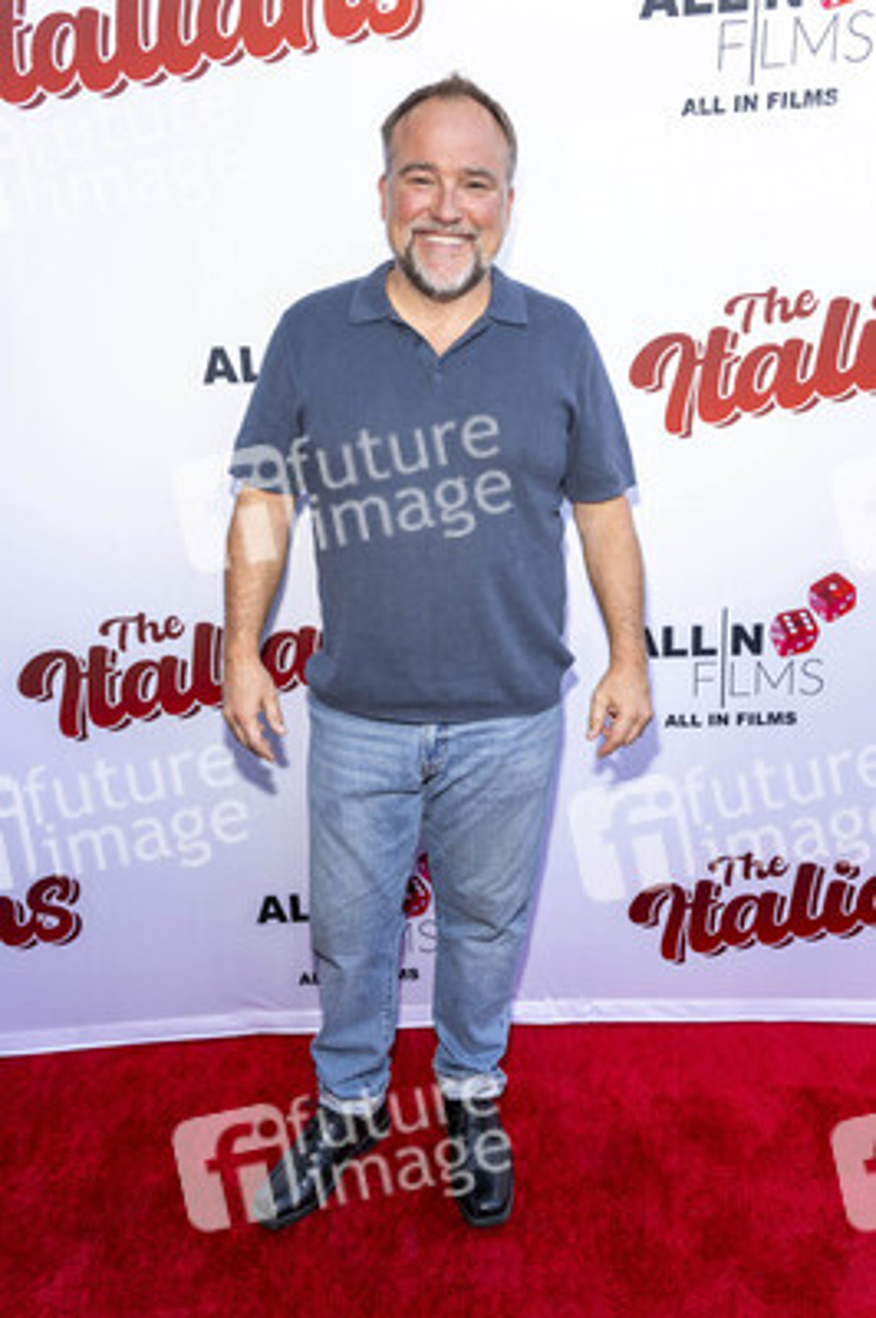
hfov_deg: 53.1
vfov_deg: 73.8
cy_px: 659
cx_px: 438
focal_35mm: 24
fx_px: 877
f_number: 5.6
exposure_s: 1/200
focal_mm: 24
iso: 400
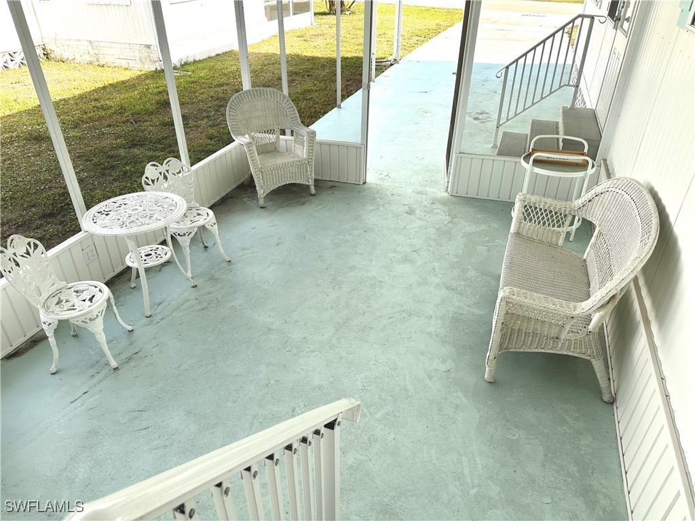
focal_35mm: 24
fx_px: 482
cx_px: 348
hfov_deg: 71.6
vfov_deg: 56.8
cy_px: 260
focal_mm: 6.86
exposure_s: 1/1131
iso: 80
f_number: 1.78
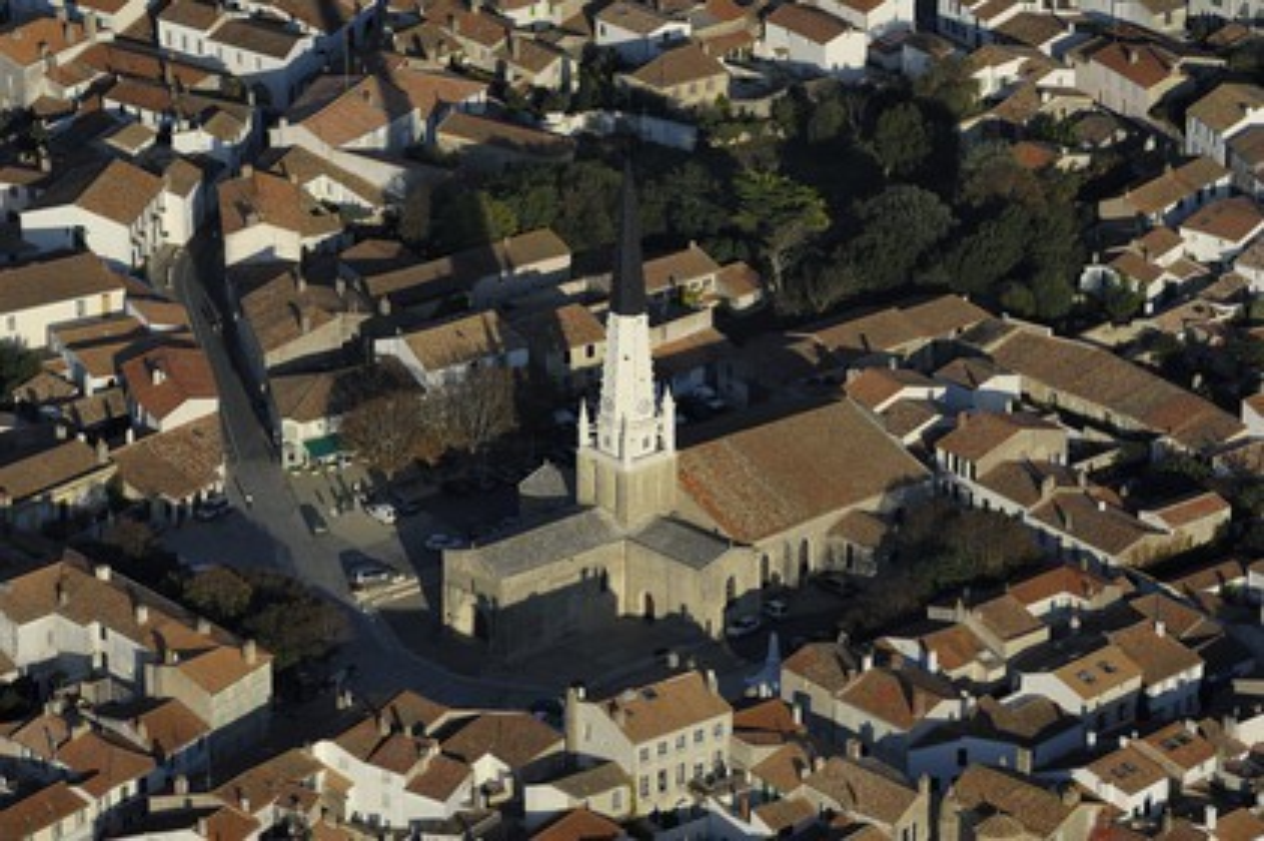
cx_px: 632
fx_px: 8420
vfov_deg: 5.7
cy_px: 420
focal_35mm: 240
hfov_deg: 8.6
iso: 100
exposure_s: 1/800
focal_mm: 160
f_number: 5
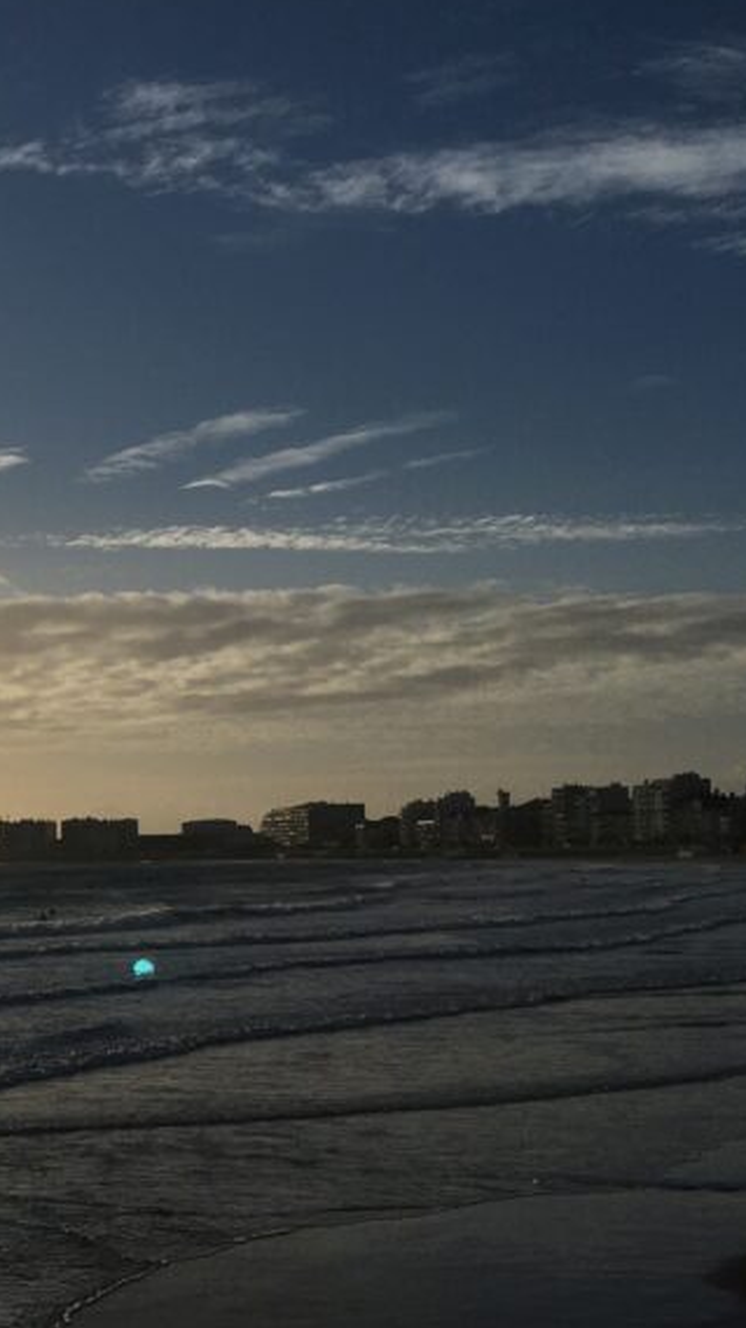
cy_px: 755
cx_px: -271
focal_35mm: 57
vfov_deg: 36.6
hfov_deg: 19.2
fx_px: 2007
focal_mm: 4.15
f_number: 2.2
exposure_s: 1/8547
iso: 25
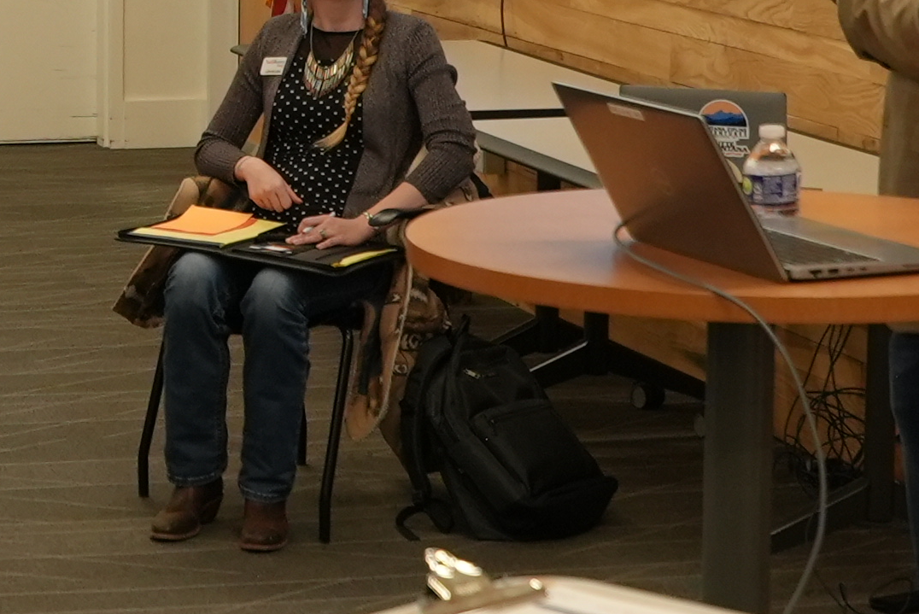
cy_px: 94
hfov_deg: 15.4
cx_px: -88
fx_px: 3321
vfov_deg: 10.5
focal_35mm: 130
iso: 2000
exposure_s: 1/160
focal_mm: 33
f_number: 4
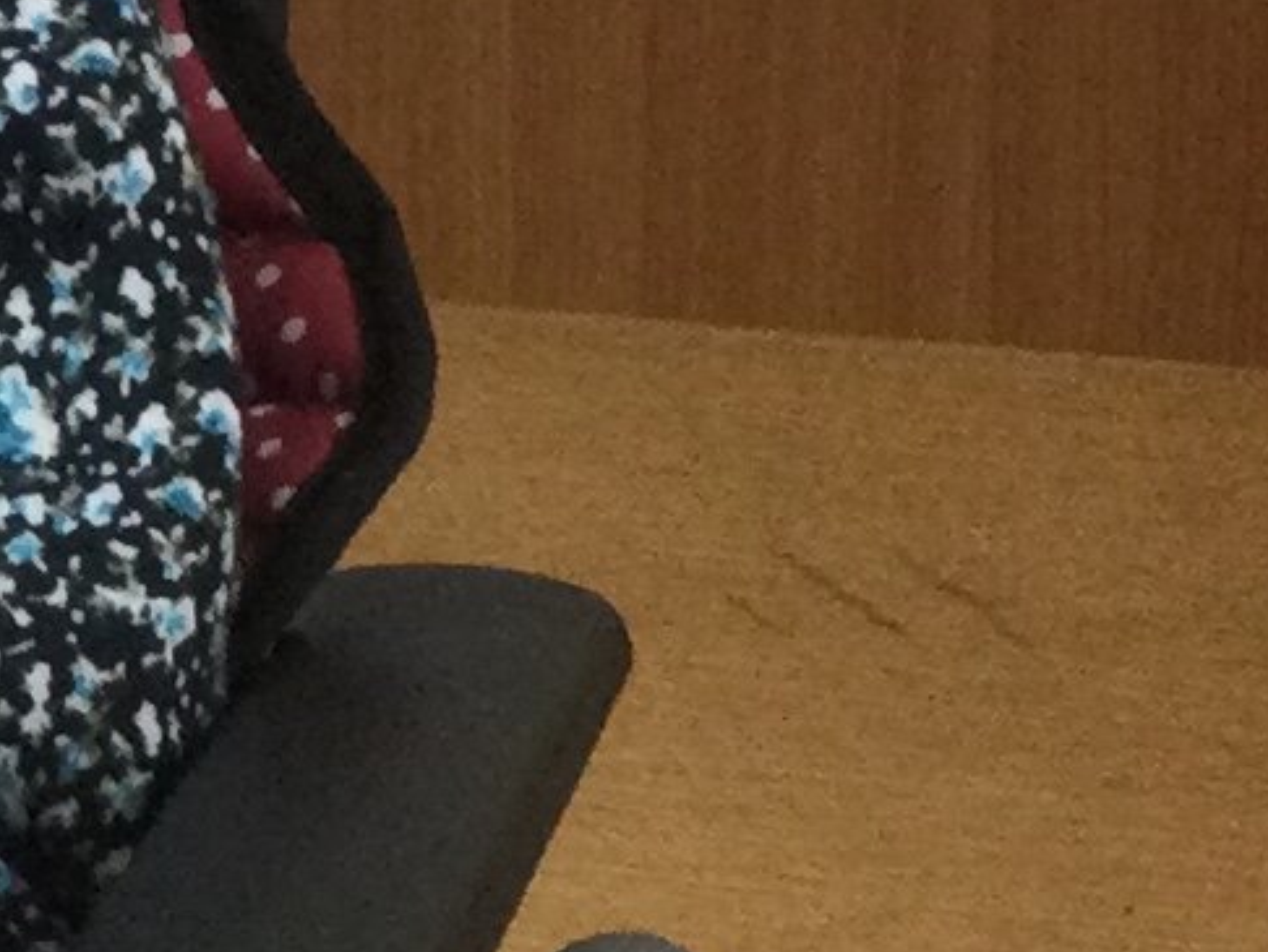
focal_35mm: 208
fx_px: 7623
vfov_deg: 7.1
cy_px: -214
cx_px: -929
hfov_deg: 9.1
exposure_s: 1/30
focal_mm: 3.3
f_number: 2.4
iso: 64
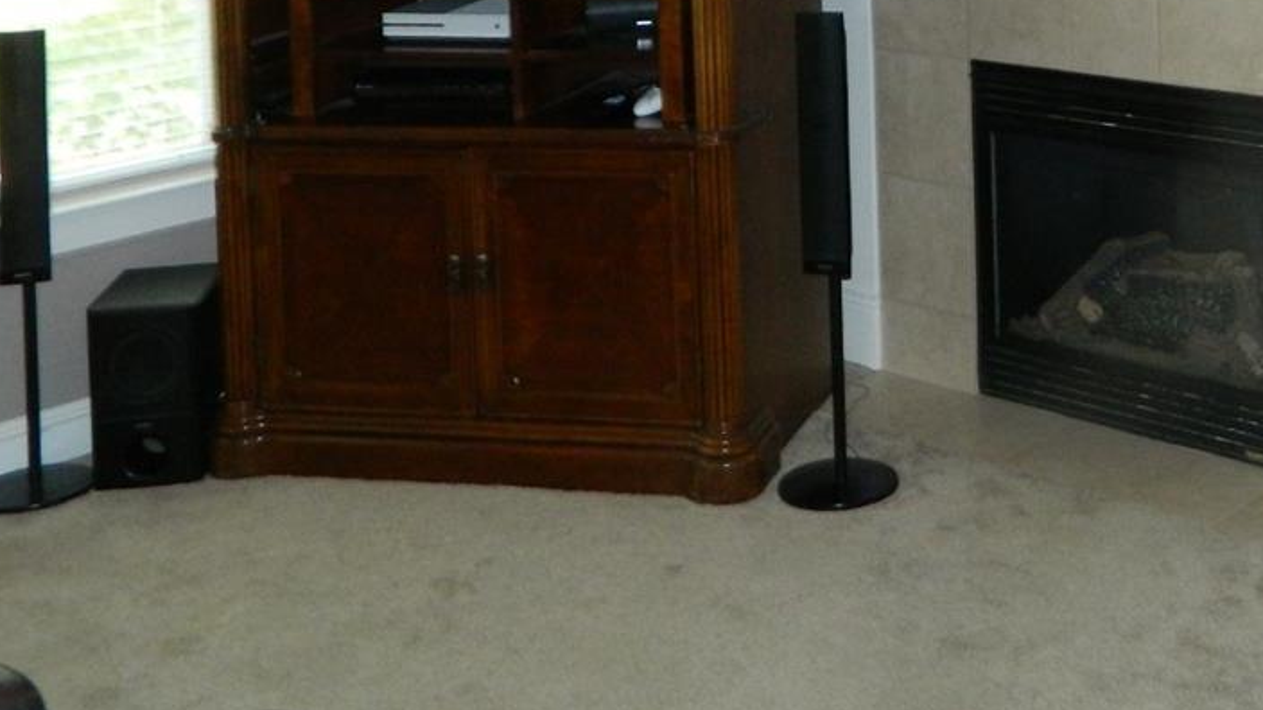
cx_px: 1058
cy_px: -224
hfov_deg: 34.6
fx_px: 1942
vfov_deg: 19.1
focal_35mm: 58
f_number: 3.1
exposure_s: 1/30
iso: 200
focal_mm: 4.5
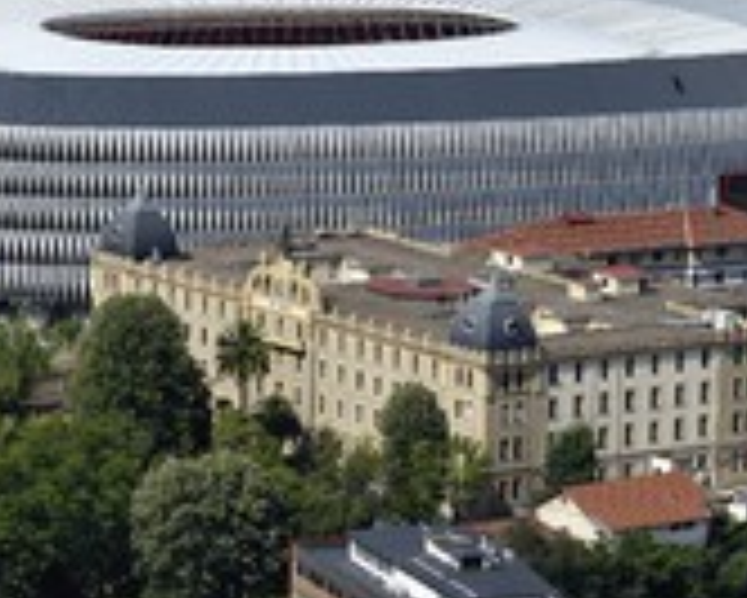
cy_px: 157
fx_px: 5774
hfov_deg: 7.4
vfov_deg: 5.9
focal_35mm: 261
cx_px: 234
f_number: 11
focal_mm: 110
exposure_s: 1/400
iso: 200
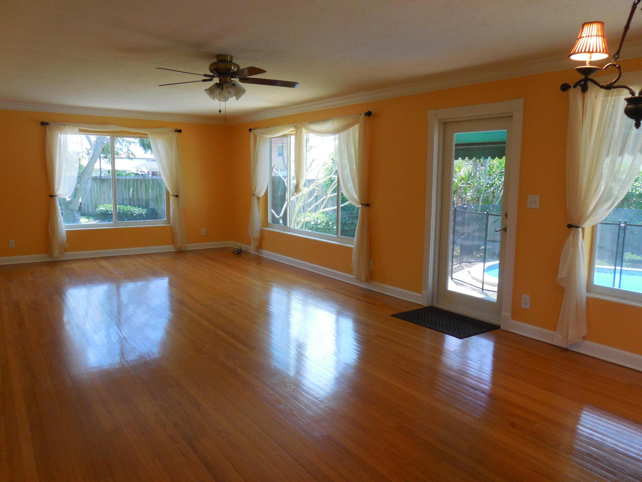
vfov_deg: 53.1
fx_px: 482
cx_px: 321
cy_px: 241
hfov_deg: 67.3
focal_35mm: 26
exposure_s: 1/30
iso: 220
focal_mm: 4.6
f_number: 3.5
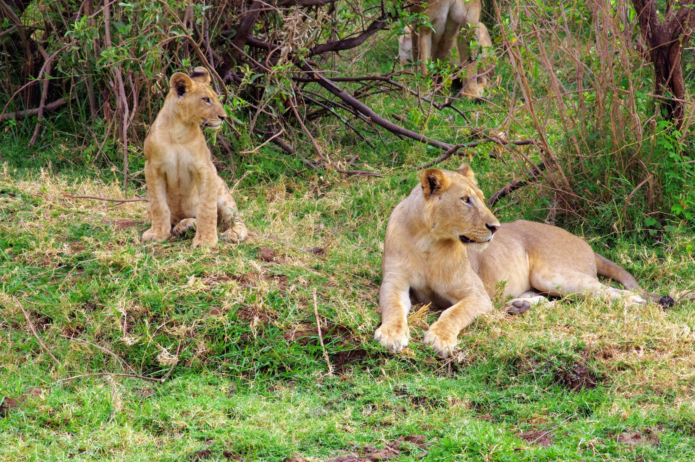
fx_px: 4396
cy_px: 231
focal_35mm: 228
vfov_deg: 6.0
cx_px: 351
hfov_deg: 9.0
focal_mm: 150
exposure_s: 1/250
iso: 800
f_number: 11
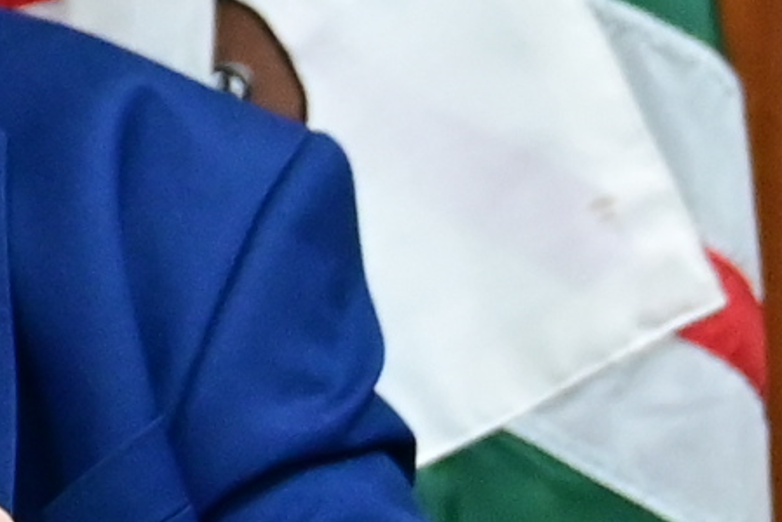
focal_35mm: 380
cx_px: -1329
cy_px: -348
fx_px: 8259
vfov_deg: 3.6
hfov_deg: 5.2
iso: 3200
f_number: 4
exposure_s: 1/125
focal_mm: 39
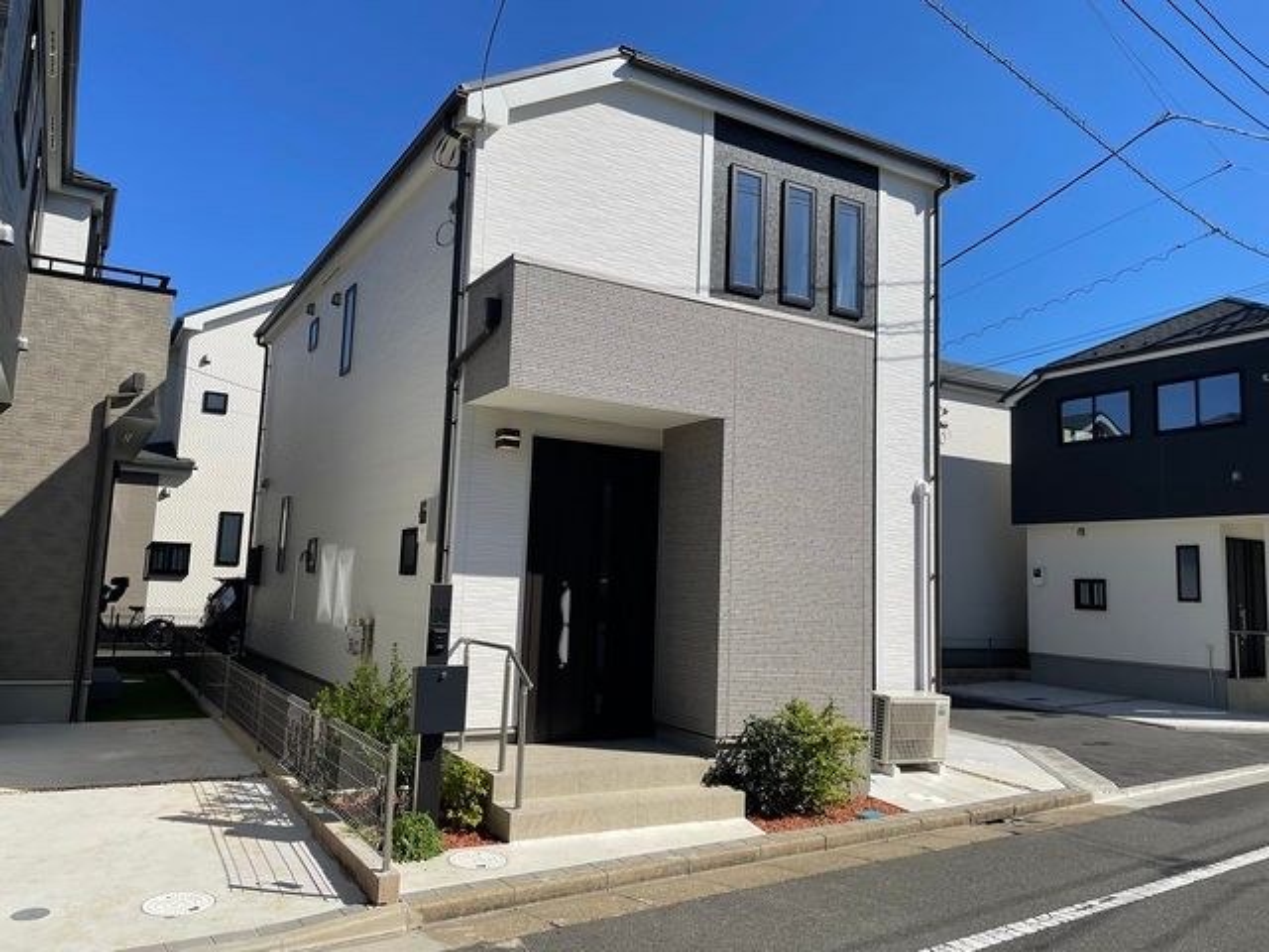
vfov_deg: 53.1
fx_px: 953
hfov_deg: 67.3
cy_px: 476
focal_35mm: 26
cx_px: 634
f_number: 1.6
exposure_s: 1/4651
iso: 32
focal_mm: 4.2
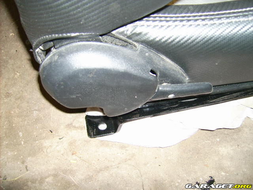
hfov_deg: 52.6
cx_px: 126
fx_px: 256
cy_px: 95
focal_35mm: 35
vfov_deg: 40.7
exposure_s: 1/60
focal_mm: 5.95
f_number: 2.8
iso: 100
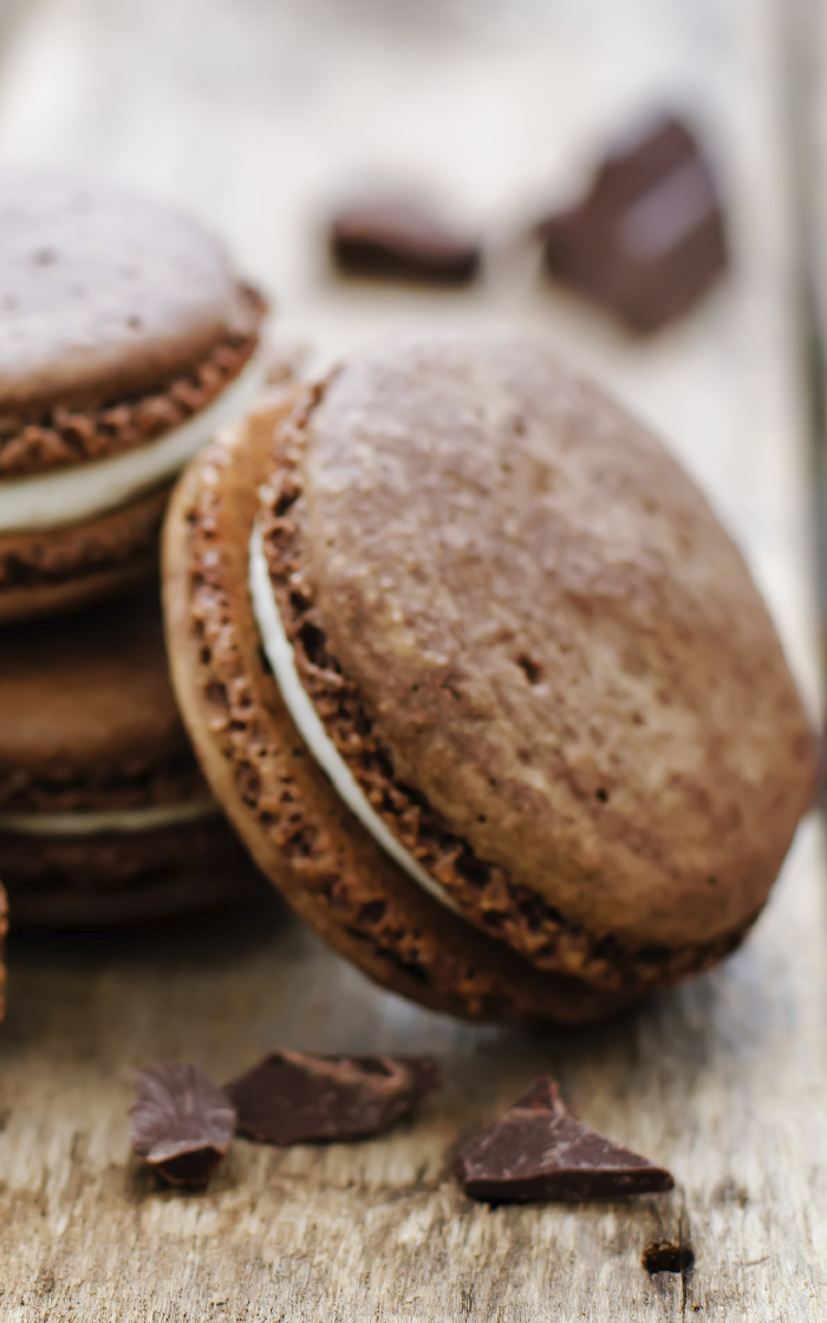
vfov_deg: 18.0
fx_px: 4183
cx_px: 44
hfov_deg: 11.2
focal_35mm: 116
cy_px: 660
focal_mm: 50
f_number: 4
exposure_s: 1/8
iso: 100
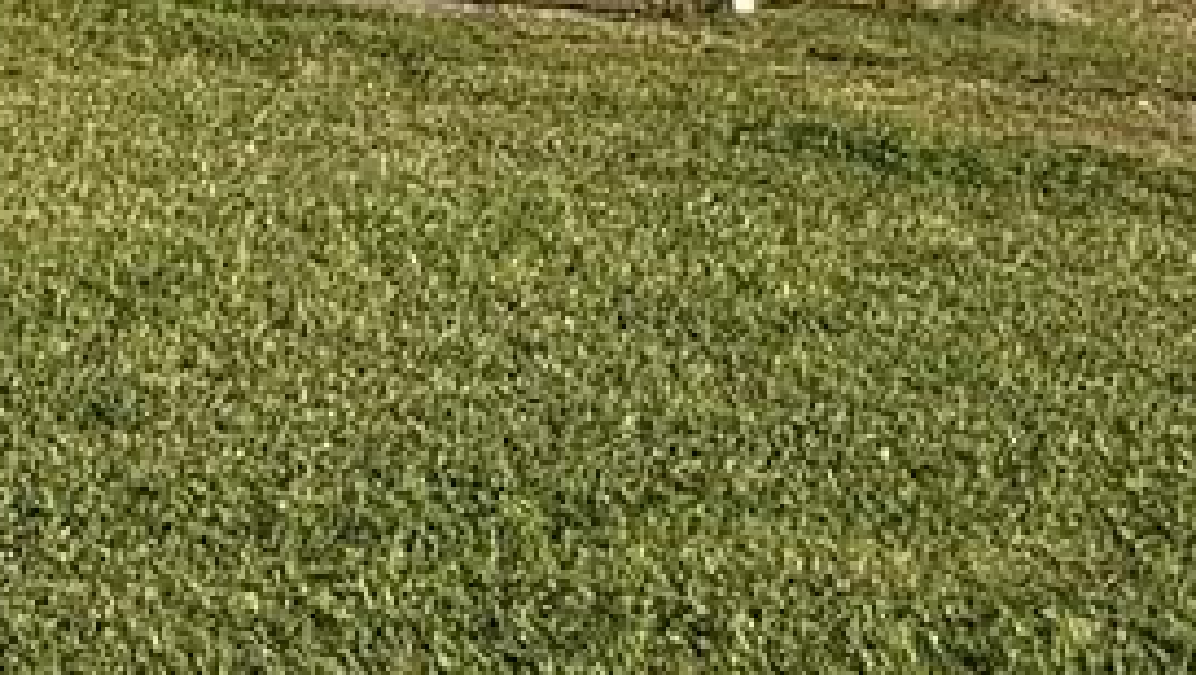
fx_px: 4855
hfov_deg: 11.8
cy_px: -1105
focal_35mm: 153
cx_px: -1538
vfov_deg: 7.3
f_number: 1.78
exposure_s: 1/2703
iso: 80
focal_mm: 6.76
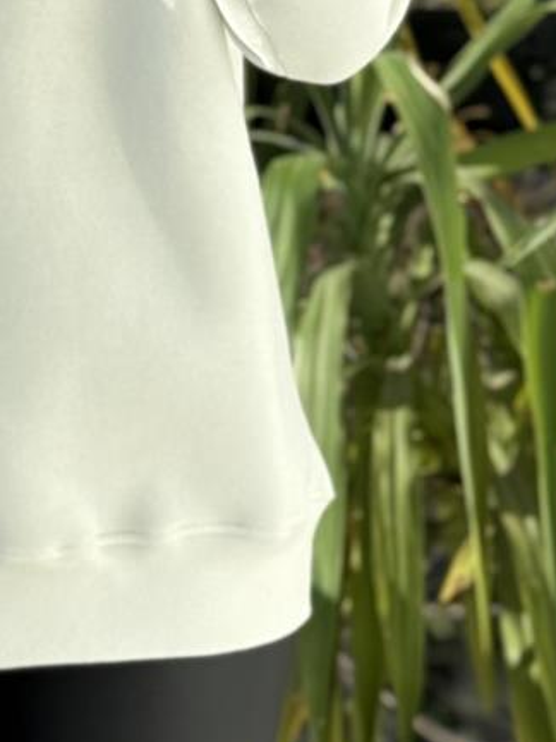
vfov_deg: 13.1
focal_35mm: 148
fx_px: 3170
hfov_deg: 10.0
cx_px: 60
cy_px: -40
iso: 80
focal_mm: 6.76
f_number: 1.78
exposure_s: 1/1980
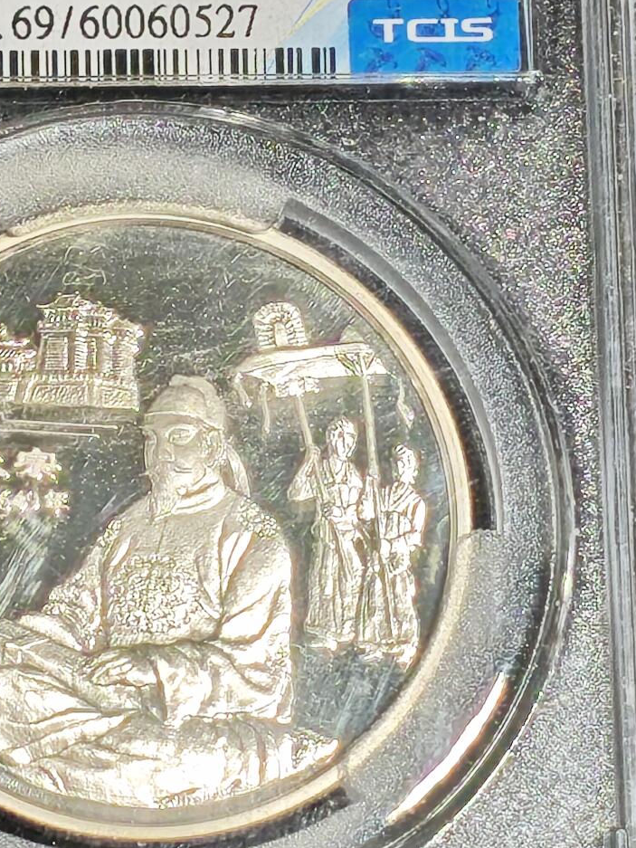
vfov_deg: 8.1
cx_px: 105
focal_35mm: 244
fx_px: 5976
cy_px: 348
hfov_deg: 6.1
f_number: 1.5
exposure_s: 1/568
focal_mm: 4.94
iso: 50
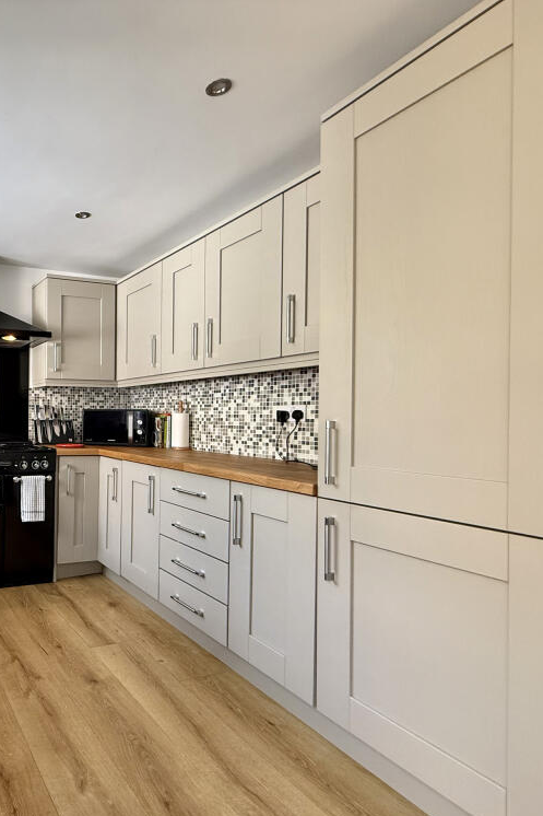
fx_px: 453
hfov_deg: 52.4
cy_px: 419
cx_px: 31
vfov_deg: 84.0
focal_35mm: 20
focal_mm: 2.22
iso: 250
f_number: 2.2
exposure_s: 1/100
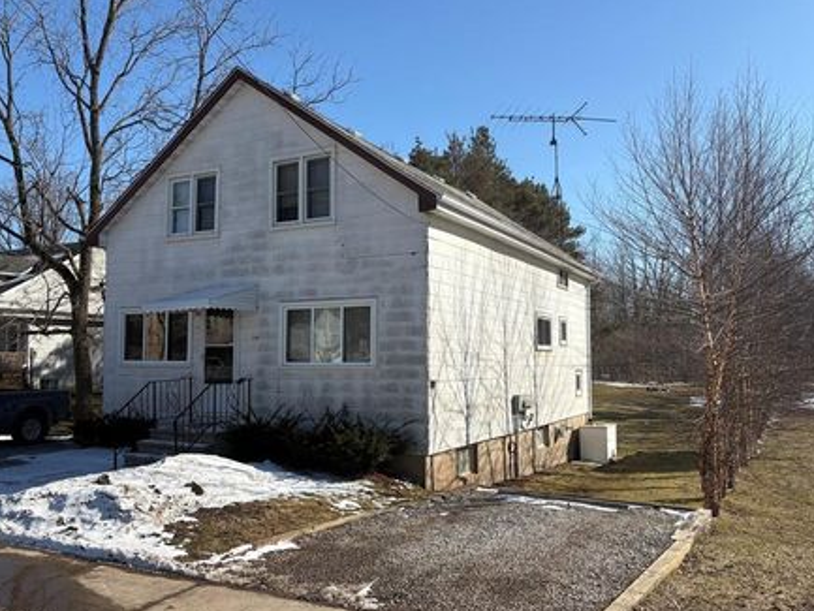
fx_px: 706
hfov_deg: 59.8
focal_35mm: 30
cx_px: 363
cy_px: 313
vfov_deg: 46.8
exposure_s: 1/3623
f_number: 1.6
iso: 50
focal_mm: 5.96
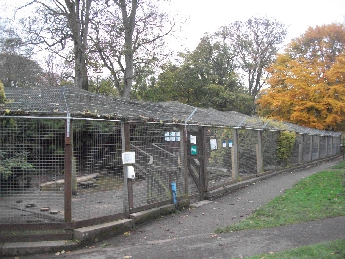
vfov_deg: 44.2
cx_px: 172
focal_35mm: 32
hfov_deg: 56.8
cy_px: 130
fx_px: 319
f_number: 2.9
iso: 800
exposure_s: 1/500
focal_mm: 5.7
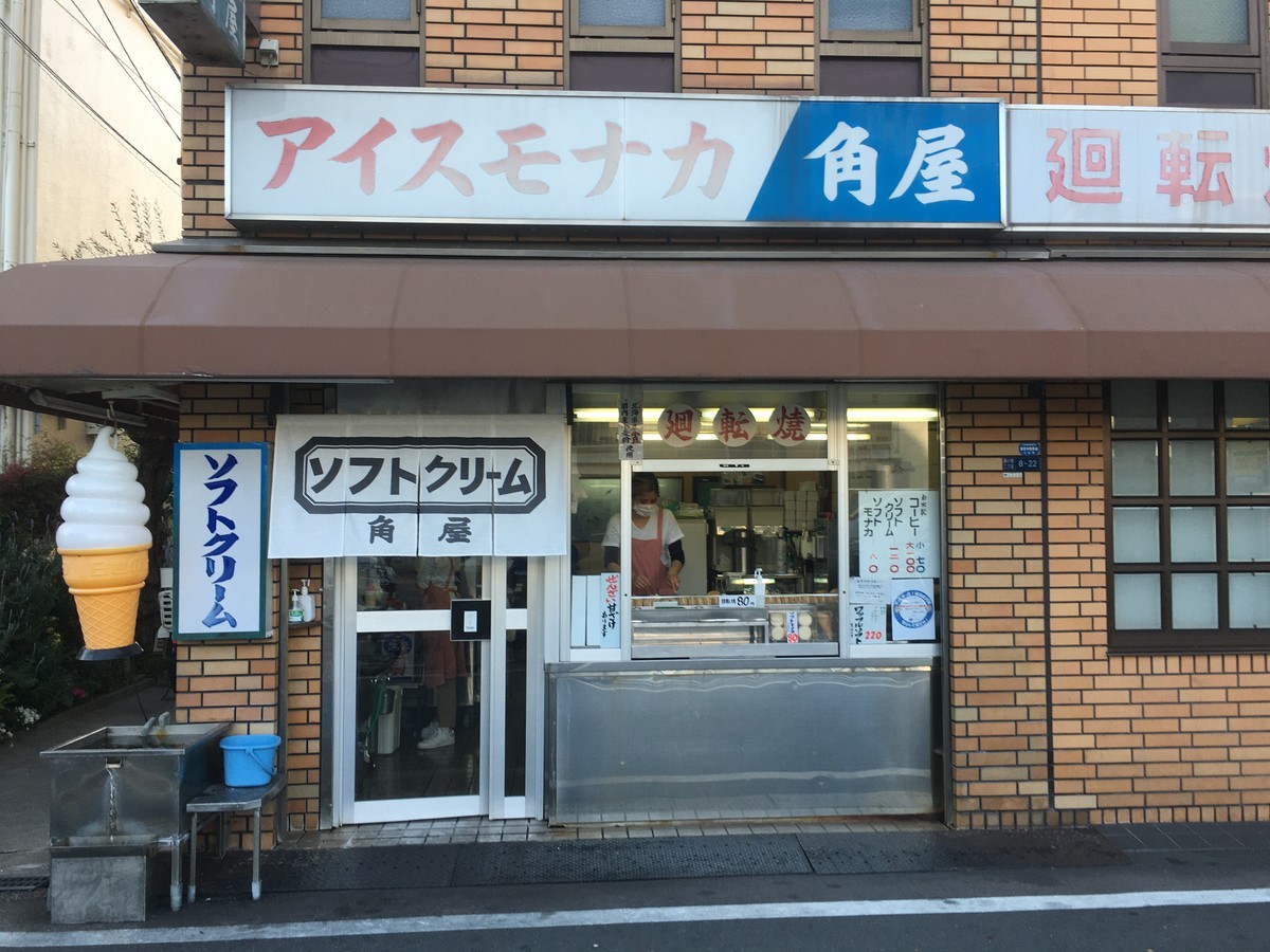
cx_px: 635
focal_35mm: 29
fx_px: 1064
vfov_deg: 48.2
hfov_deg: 61.7
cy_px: 476
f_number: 2.2
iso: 25
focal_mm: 4.15
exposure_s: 1/158
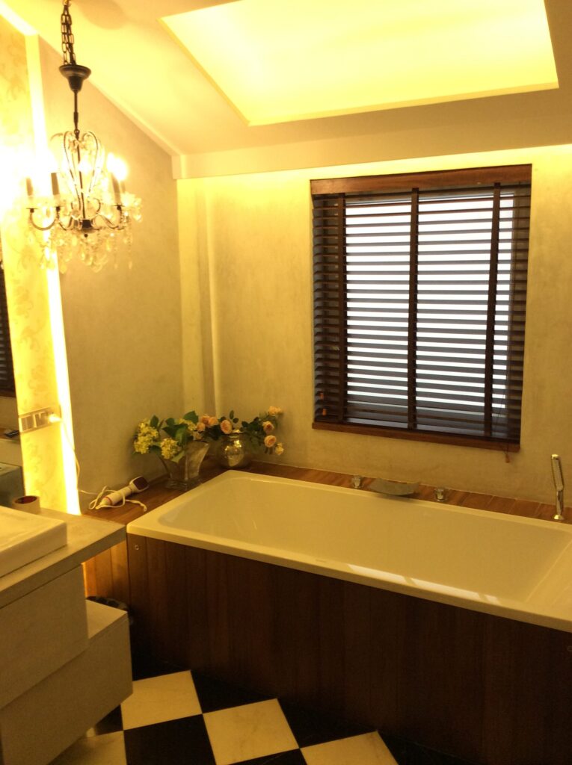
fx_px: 707
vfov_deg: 56.9
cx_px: 286
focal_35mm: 32
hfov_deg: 44.1
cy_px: 382
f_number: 2.4
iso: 100
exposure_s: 1/24
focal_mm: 3.3
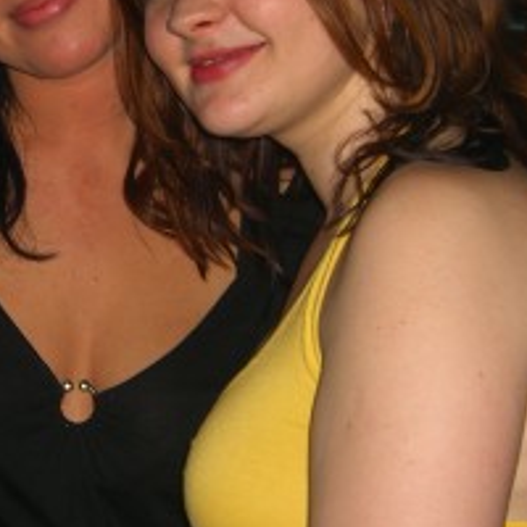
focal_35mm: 101
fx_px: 1740
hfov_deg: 17.1
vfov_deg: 17.2
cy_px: 161
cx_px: 113
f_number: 2.8
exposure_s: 1/60
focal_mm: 7.9
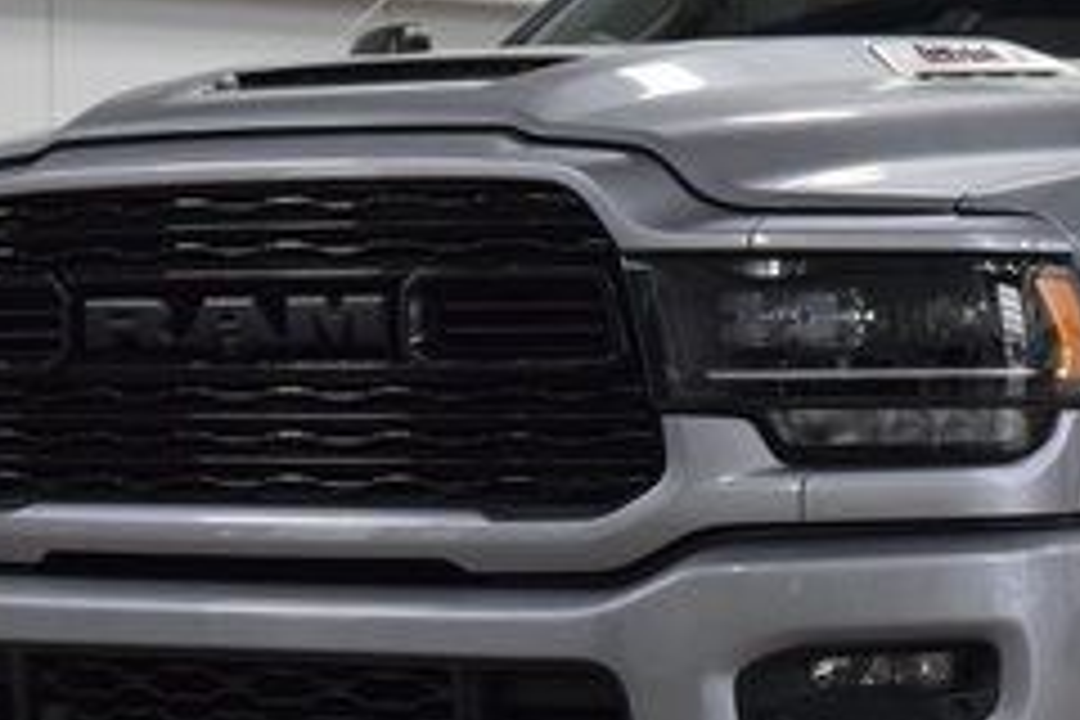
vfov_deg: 9.5
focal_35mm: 144
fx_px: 4320
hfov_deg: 14.1
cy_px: 349
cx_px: 1022
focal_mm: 36
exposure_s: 1/60
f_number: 7.1
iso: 1600
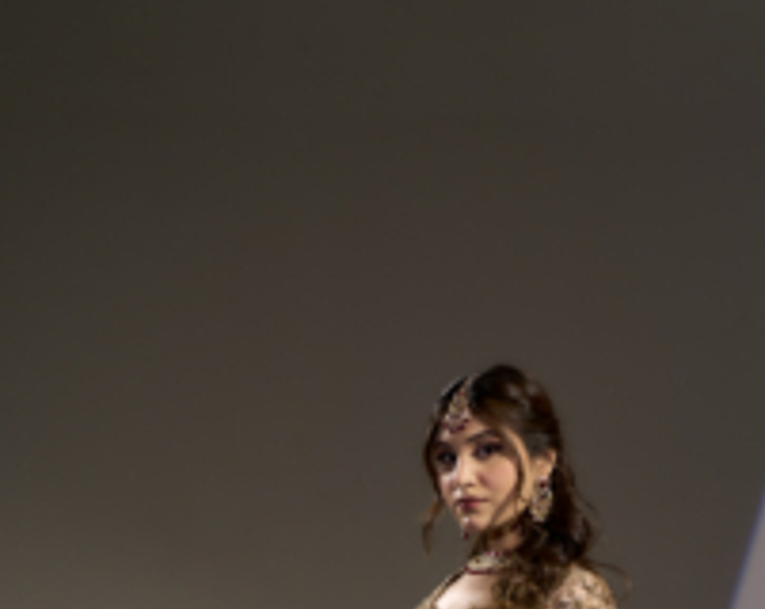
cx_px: 506
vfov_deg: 8.5
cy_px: 837
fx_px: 4045
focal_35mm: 179
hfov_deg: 10.8
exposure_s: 1/200
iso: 250
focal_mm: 85
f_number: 1.6
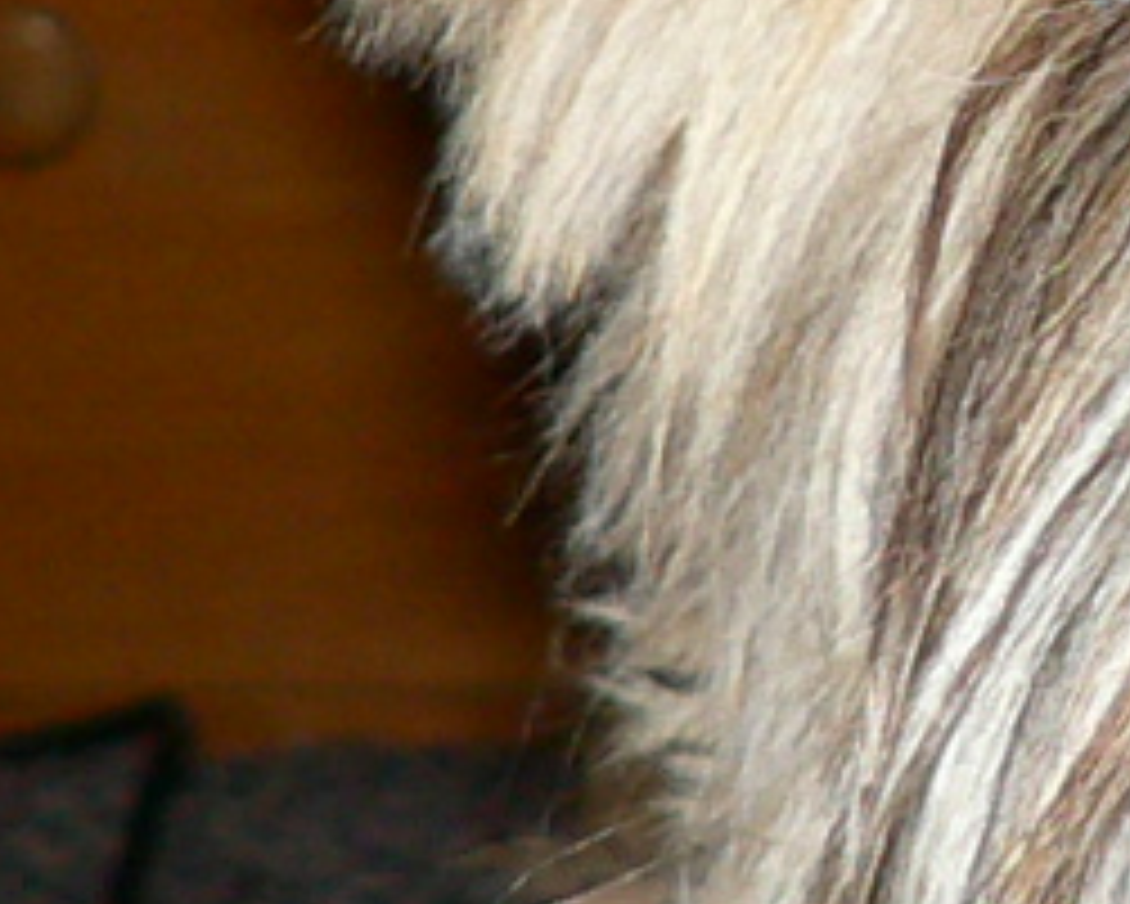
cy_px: -513
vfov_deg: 7.0
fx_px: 7294
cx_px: 2283
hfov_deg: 8.4
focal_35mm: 218
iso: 100
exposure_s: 1/60
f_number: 2.8
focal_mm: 6
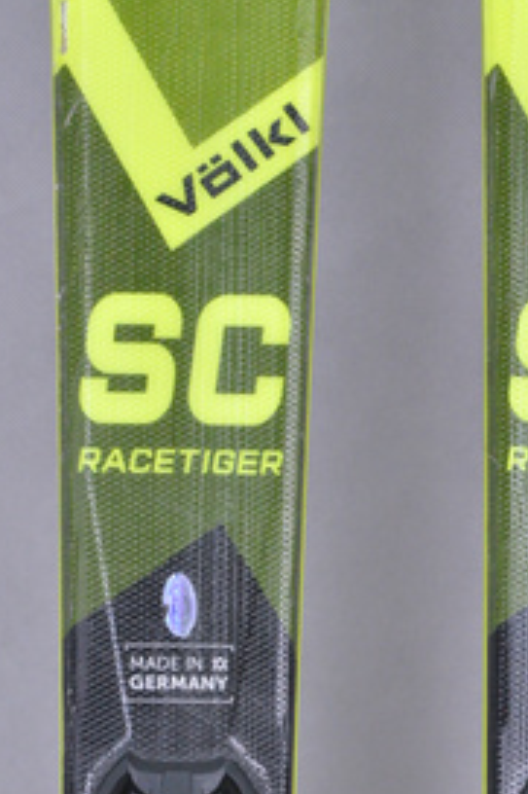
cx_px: 395
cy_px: 552
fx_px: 5745
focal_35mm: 261
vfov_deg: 7.9
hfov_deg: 5.3
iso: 3200
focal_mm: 105
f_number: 8
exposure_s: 1/125
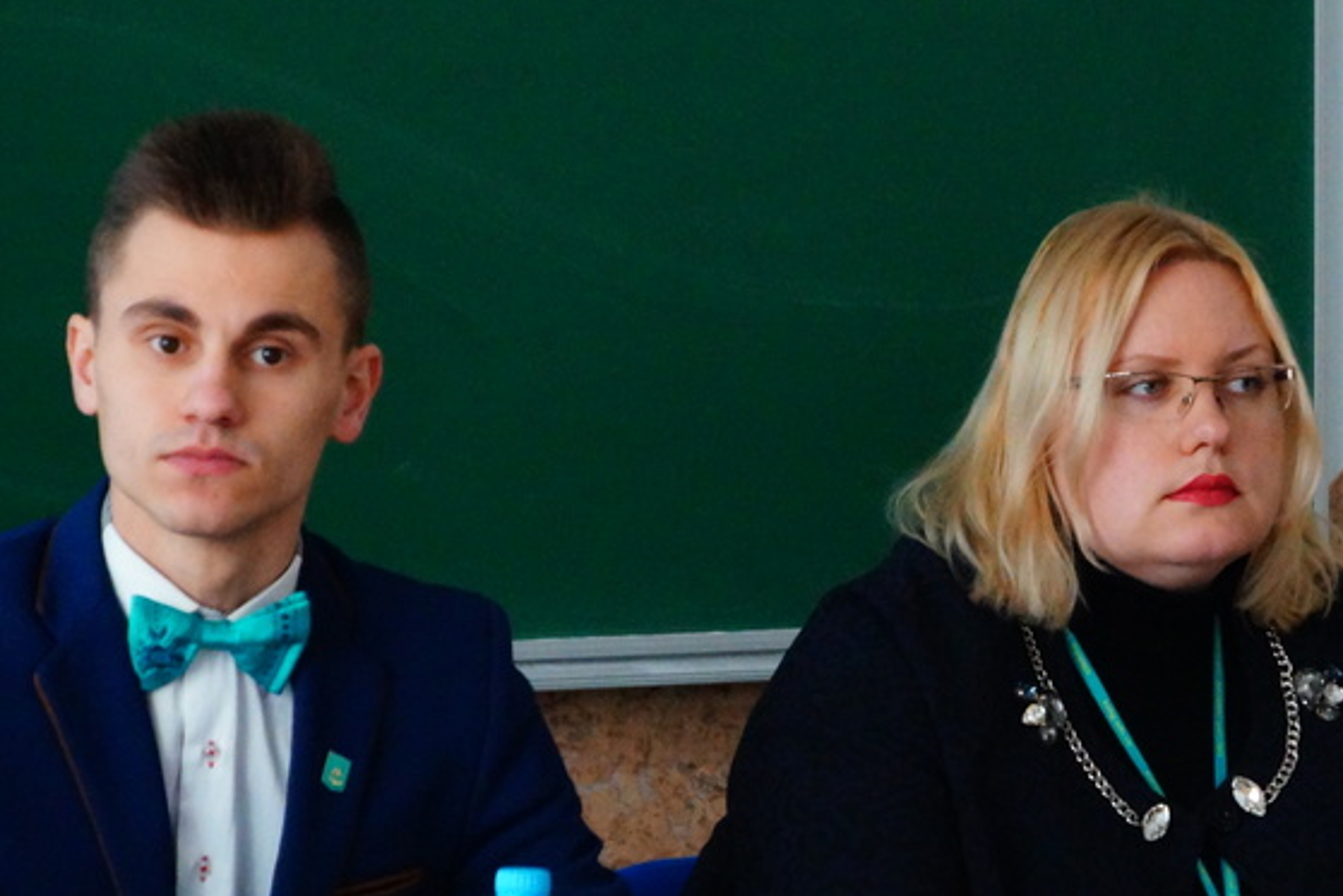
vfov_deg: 4.6
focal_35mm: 302
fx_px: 11268
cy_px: 632
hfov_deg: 6.8
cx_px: 1134
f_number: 5.6
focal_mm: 110
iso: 3200
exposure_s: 1/60
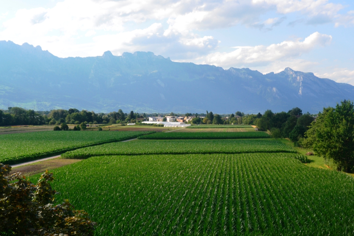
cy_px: 118
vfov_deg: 26.5
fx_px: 502
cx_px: 177
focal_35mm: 51
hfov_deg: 38.9
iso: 400
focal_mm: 34
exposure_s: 1/320
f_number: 10
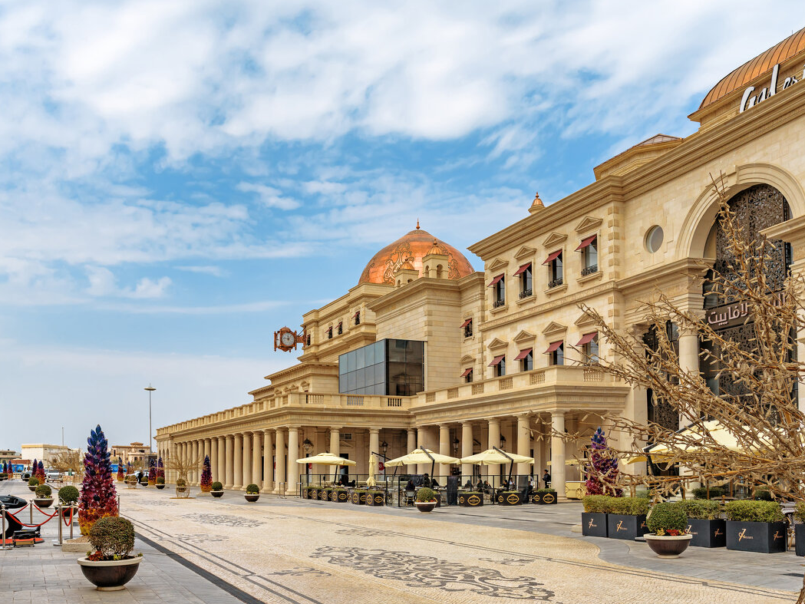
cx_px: 385
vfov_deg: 43.0
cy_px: 306
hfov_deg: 55.3
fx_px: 768
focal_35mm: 33
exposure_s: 1/800
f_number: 8
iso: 200
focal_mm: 30
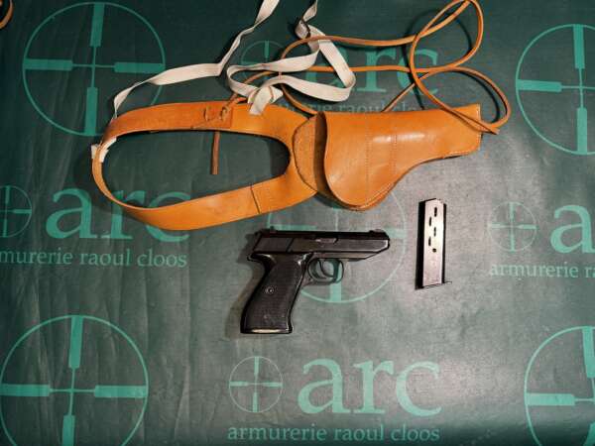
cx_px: 298
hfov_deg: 71.6
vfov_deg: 56.8
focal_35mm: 24
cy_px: 223
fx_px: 413
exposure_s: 1/50
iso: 160
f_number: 1.78
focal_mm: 6.76
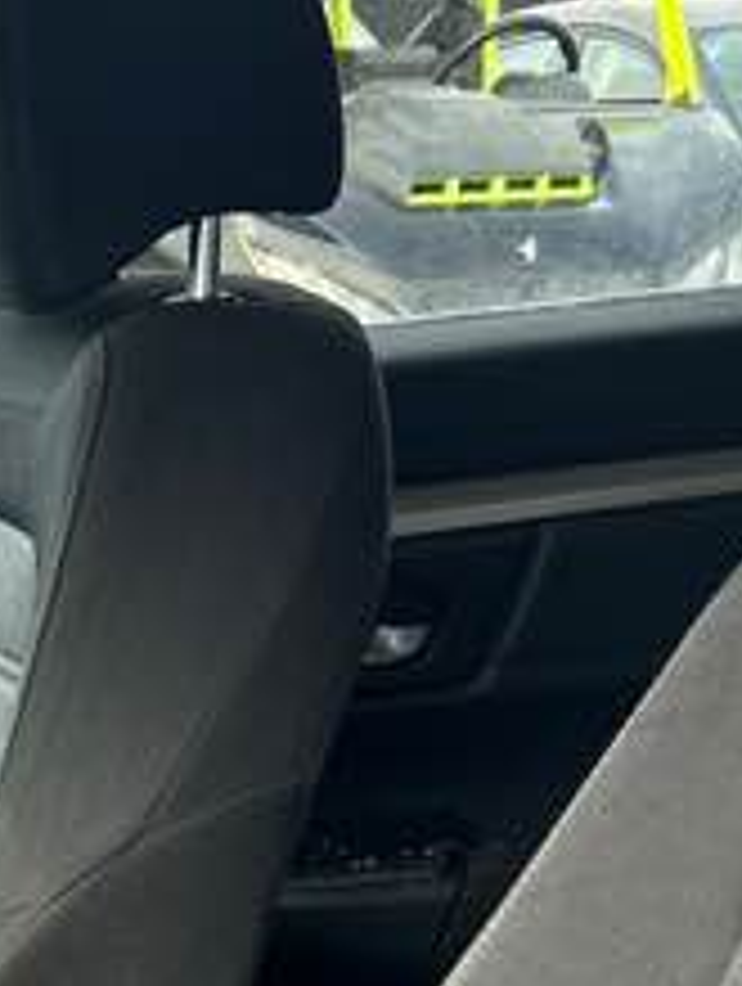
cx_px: -52
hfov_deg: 14.5
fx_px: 2850
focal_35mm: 100
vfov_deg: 16.5
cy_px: 1747
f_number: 1.5
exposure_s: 1/171
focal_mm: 5.7
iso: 50
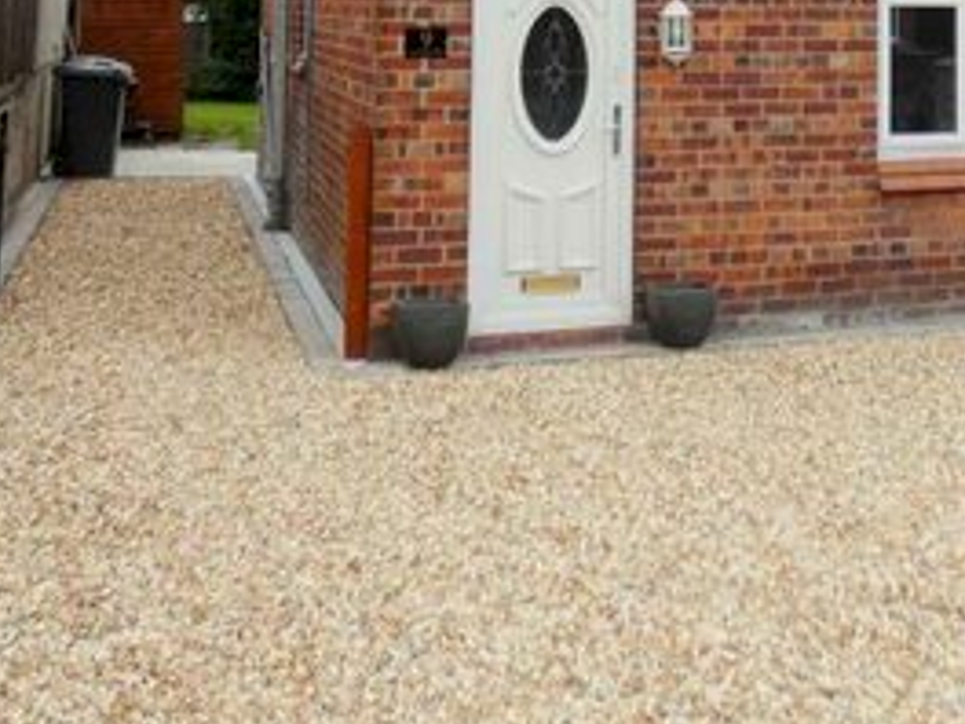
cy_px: -115
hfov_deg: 35.3
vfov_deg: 25.1
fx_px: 1477
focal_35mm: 53
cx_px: 727
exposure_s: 1/400
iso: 80
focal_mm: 3.6
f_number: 2.8
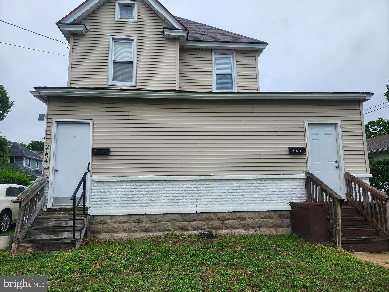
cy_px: 146
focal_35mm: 23
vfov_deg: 58.9
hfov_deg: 73.9
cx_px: 194
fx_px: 258
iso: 25
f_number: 1.8
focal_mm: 5.54
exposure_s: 1/754
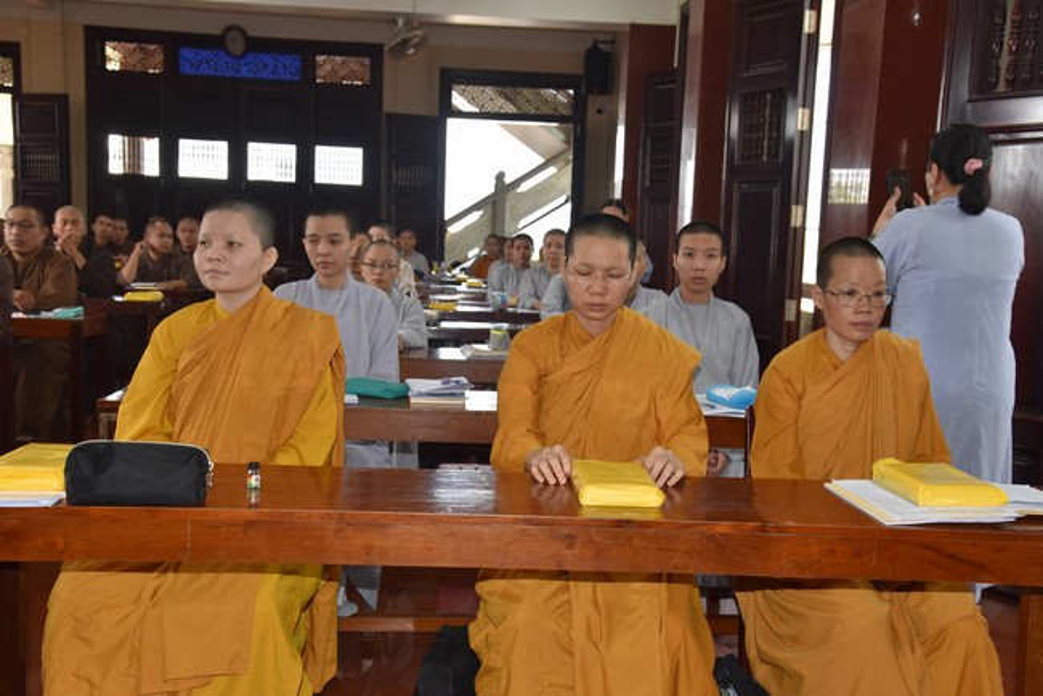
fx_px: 1101
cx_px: 522
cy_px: 348
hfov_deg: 50.7
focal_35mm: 38
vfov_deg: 35.1
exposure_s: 1/125
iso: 800
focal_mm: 38
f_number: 5.6
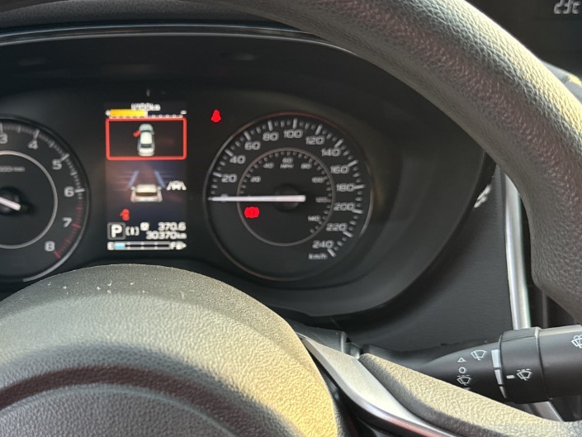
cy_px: 304
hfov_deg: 38.0
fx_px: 824
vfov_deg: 29.4
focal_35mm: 49
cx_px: 150
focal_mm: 6.76
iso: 160
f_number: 1.78
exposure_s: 1/121
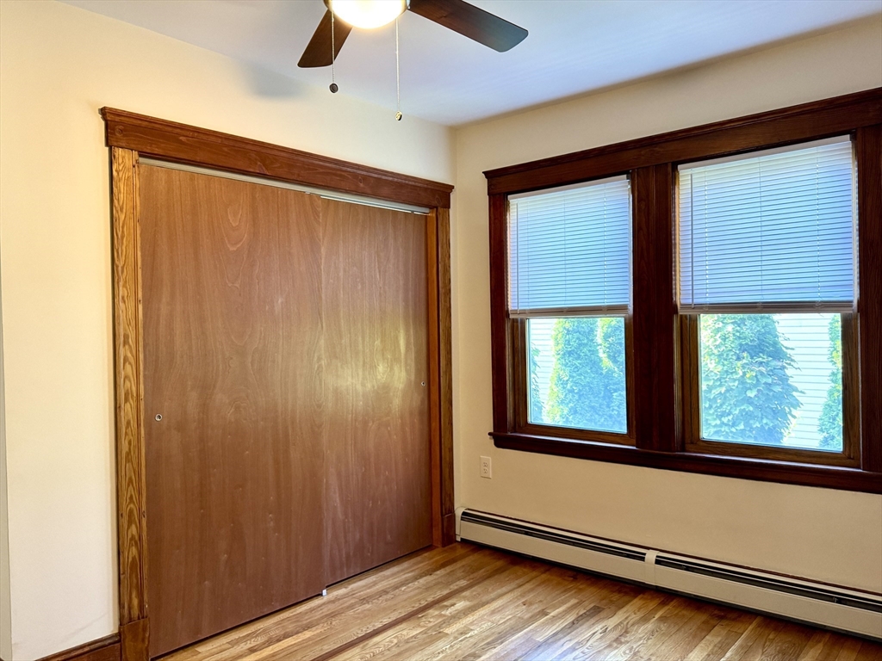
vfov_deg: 56.8
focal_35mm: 24
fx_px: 612
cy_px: 330
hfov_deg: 71.6
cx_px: 441
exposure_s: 1/60
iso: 250
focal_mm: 6.76
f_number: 1.78
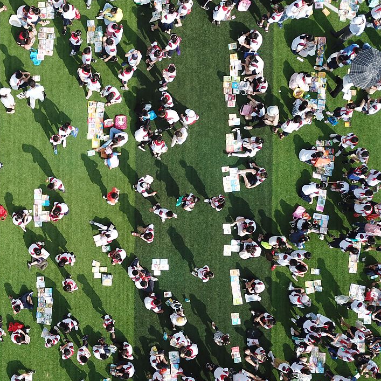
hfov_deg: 41.1
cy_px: 213
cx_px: 78
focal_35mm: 39
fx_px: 486
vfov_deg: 42.8
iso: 100
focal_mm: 4.73
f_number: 2.2
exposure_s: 1/930
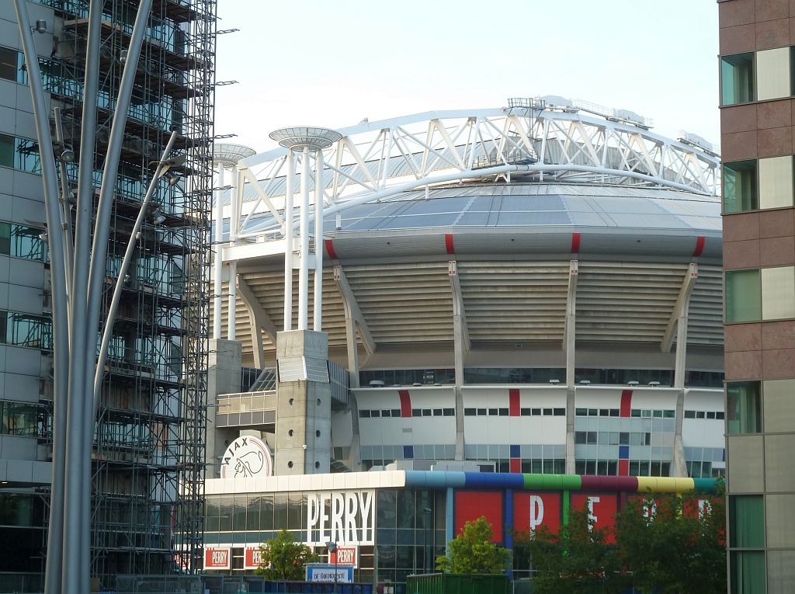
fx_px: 1904
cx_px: 398
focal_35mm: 83
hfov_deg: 23.6
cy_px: 297
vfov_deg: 17.7
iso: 80
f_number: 4.2
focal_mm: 13.7
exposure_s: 1/60
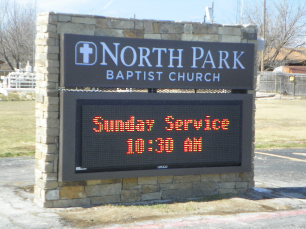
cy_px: 114
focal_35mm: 78
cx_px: 153
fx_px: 689
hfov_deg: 25.0
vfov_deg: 18.9
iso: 64
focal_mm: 13.8
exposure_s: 1/400
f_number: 4
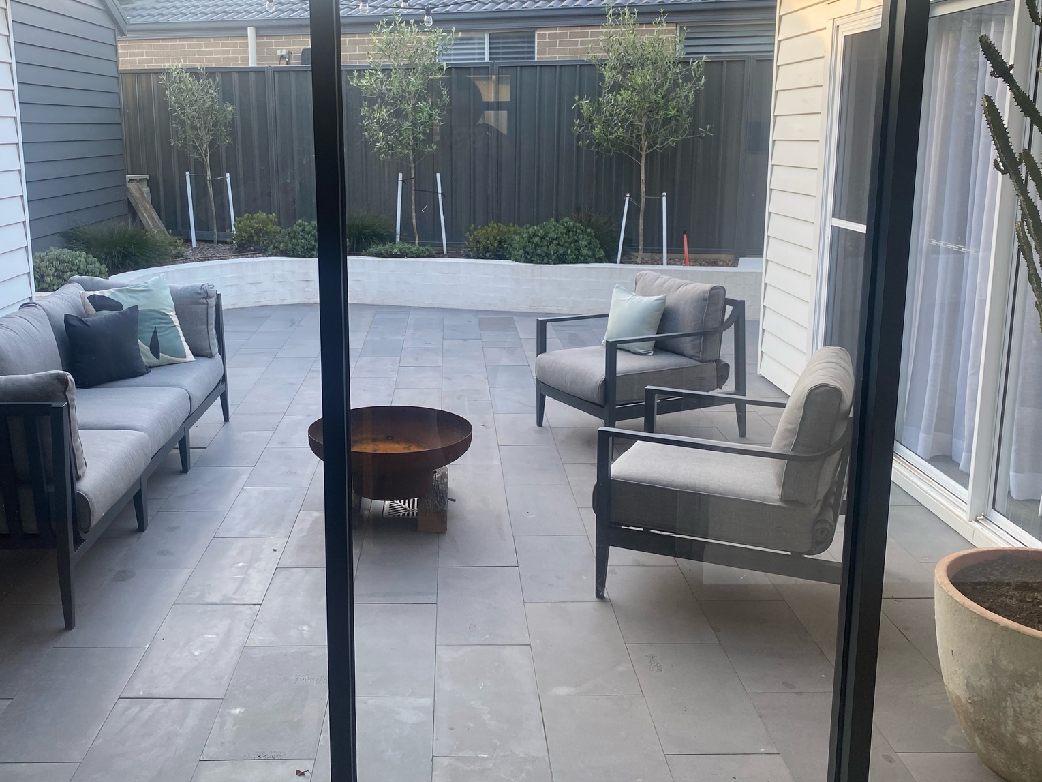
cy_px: 337
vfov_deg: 41.7
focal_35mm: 34
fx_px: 1024
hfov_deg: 53.8
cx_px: 460
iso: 50
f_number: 1.8
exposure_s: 1/122
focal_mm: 4.25
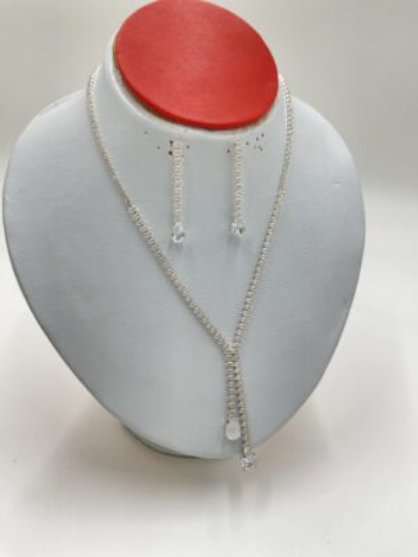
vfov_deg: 69.4
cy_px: 278
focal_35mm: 25
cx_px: 209
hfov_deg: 54.9
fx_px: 403
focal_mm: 5.1
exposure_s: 1/121
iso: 50
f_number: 1.6
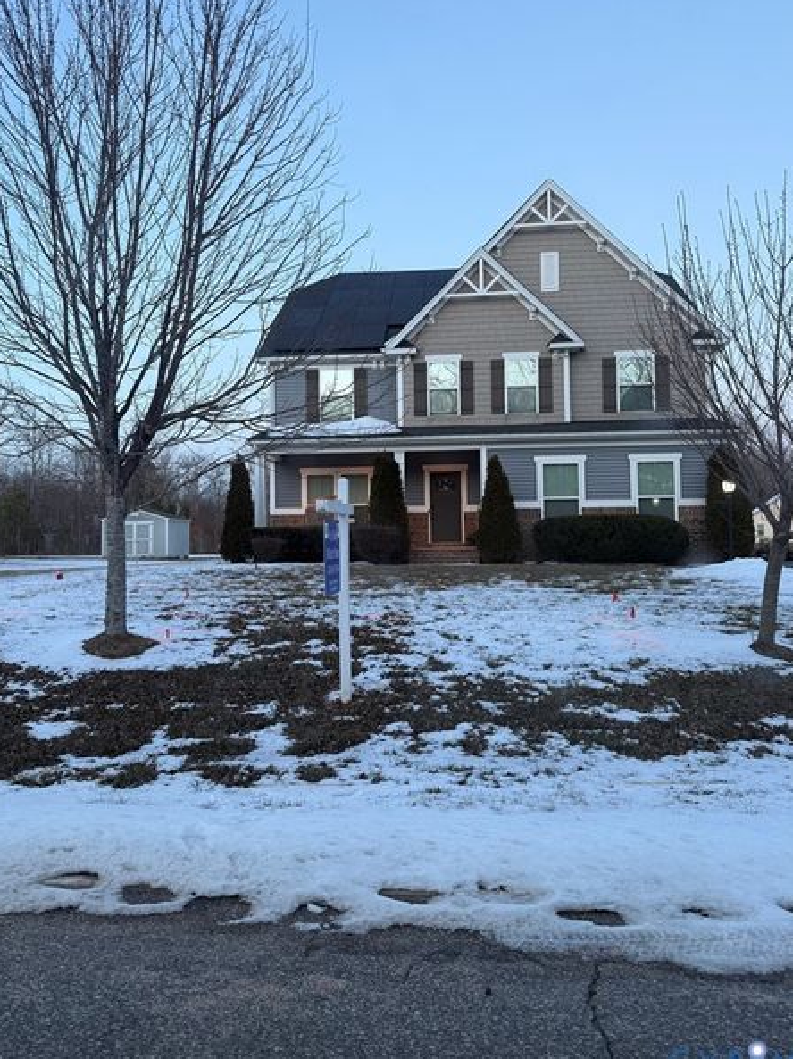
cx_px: 400
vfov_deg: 65.3
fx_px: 826
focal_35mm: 27
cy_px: 490
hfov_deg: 51.3
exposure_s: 1/121
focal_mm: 6.76
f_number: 1.78
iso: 125
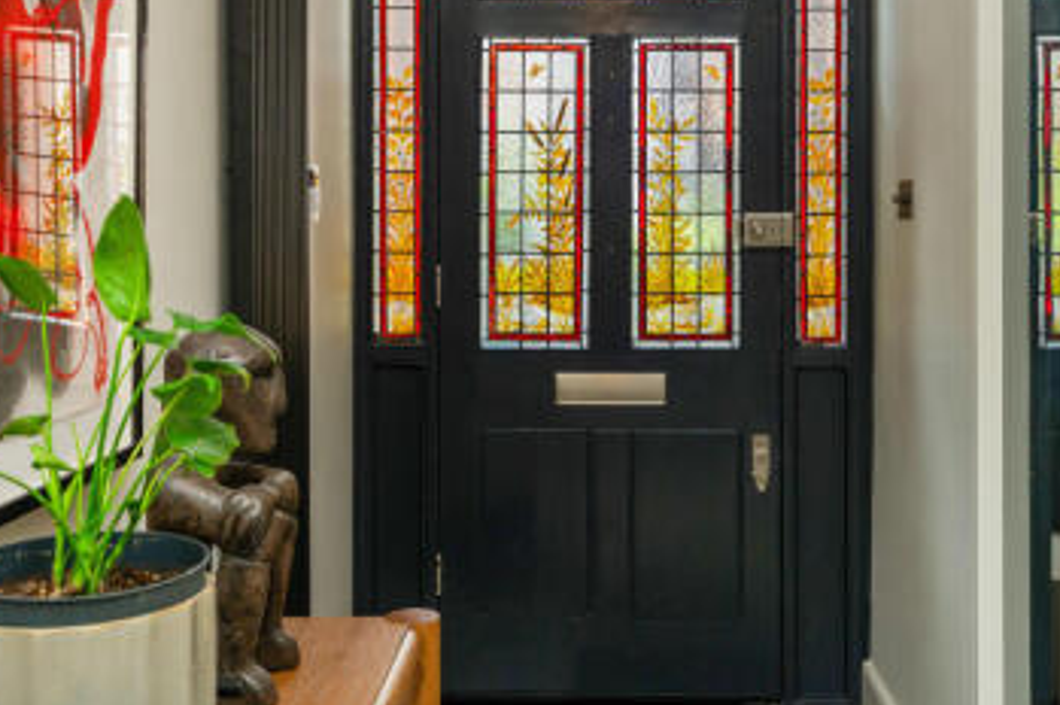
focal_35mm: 45
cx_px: 604
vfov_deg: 29.6
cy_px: 248
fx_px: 1324
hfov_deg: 43.5
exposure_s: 1/25
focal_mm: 33
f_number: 8
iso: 400
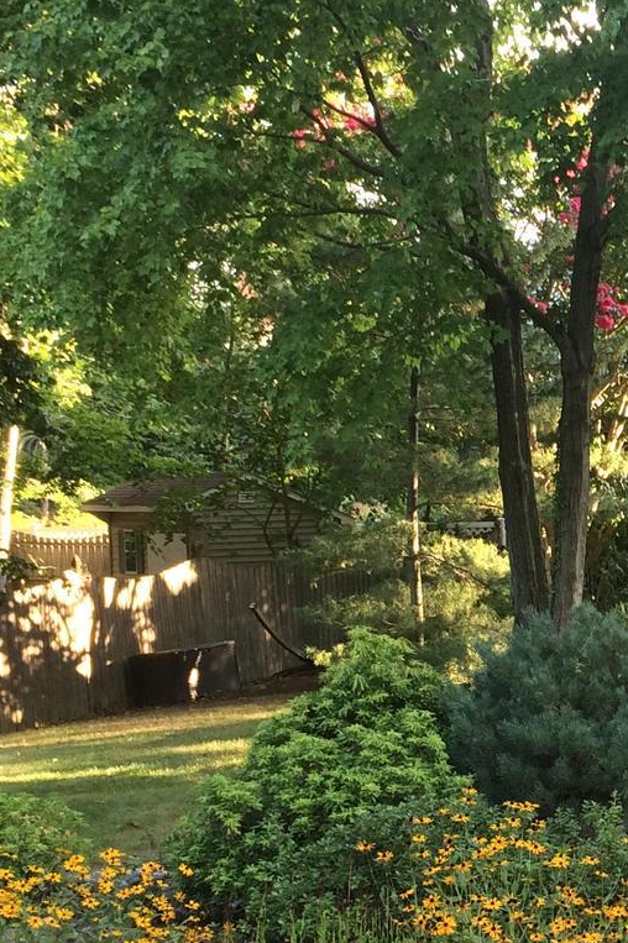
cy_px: 608
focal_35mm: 81
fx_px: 2121
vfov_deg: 25.0
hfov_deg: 16.2
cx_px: 738
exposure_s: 1/60
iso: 40
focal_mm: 4.15
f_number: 2.2
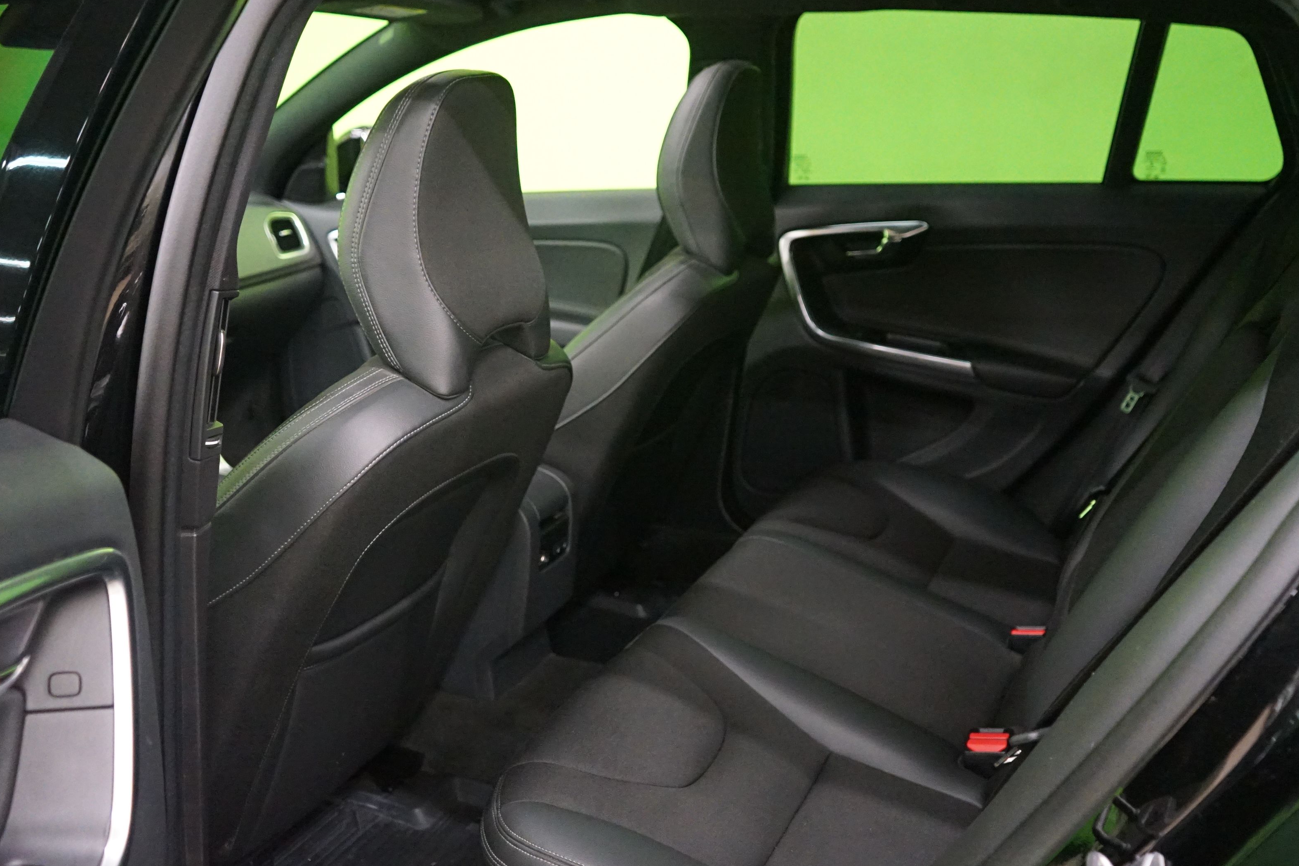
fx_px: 1263
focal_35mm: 35
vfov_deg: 37.8
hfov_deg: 54.4
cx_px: 657
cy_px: 476
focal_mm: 28
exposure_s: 1/25
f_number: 3.5
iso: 6400
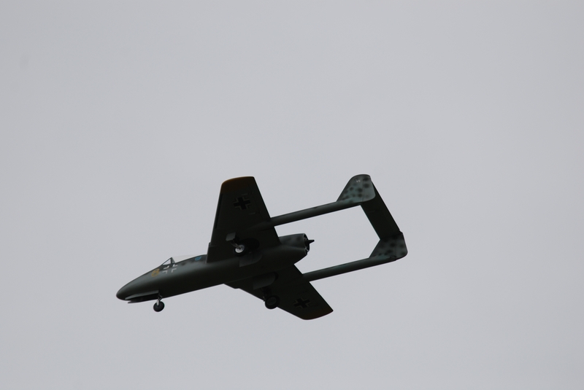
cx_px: 292
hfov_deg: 5.1
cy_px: 195
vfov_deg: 3.4
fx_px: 6576
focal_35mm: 405
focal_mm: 270
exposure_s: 1/1250
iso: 200
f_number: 5.6
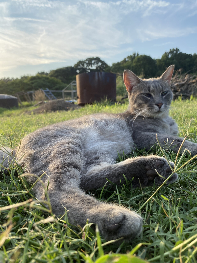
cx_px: 98
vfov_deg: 67.3
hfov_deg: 53.1
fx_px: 197
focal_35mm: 26
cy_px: 132
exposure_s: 1/1147
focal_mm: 4.25
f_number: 1.8
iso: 32
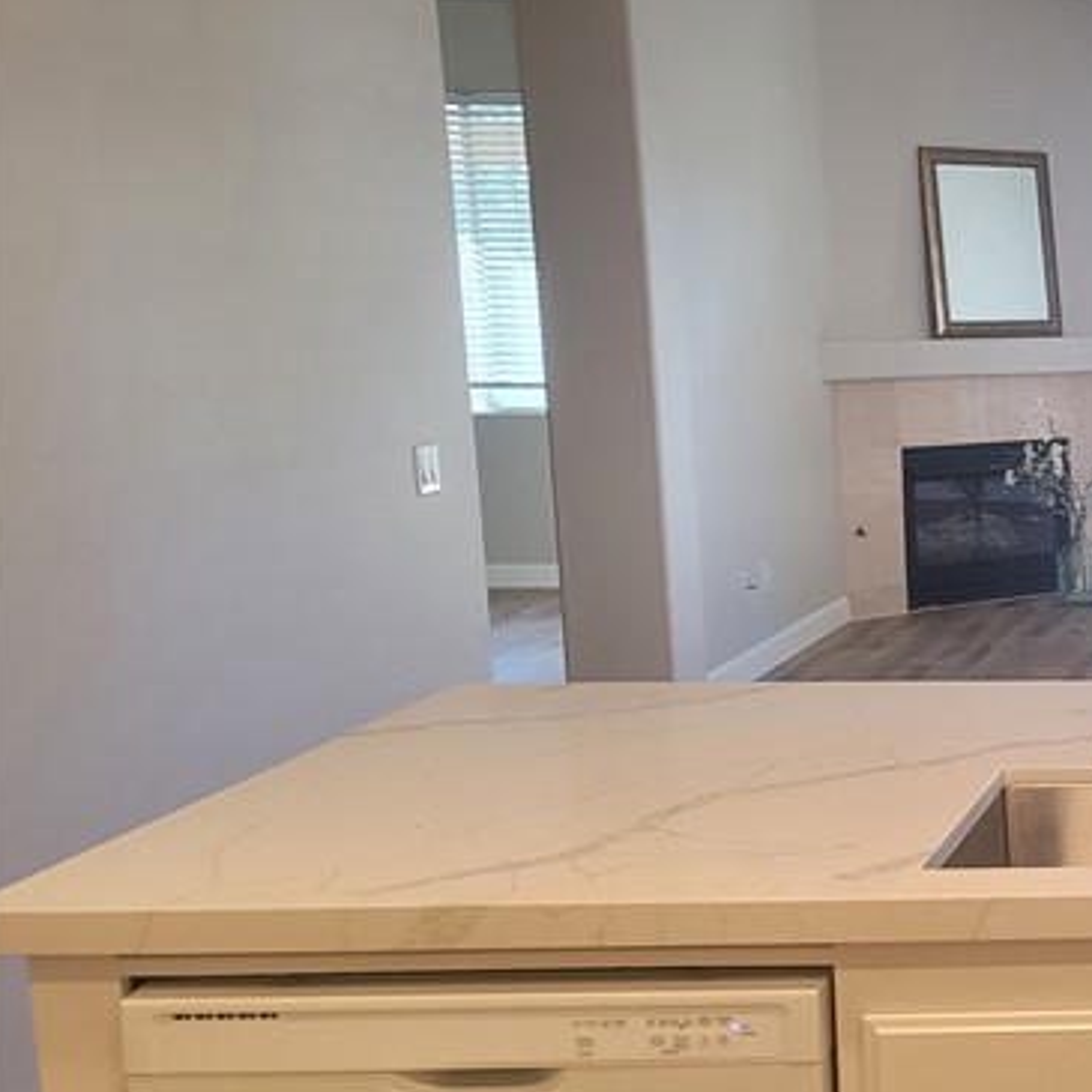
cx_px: 1517
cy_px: 661
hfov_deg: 23.6
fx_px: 2213
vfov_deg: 27.7
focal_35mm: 62
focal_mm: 7
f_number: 1.8
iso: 320
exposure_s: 1/120
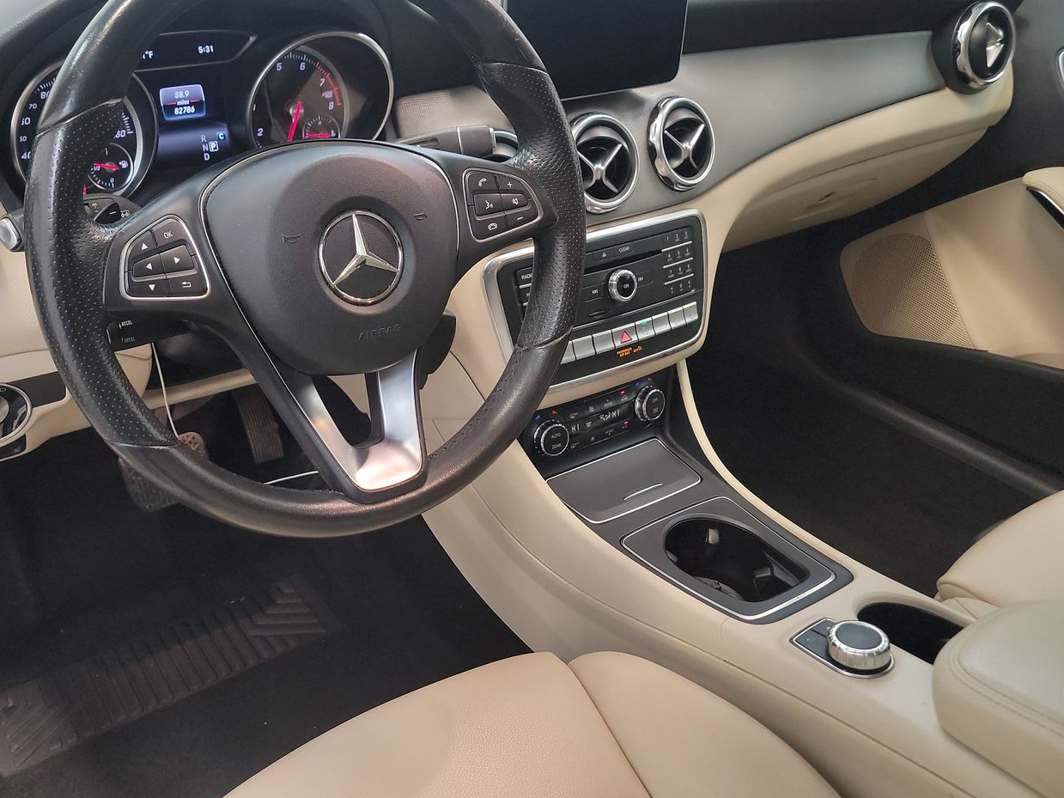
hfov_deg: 57.5
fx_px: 953
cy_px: 371
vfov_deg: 45.4
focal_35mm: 31
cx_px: 387
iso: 542
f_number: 1.8
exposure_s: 1/59
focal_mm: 6.7
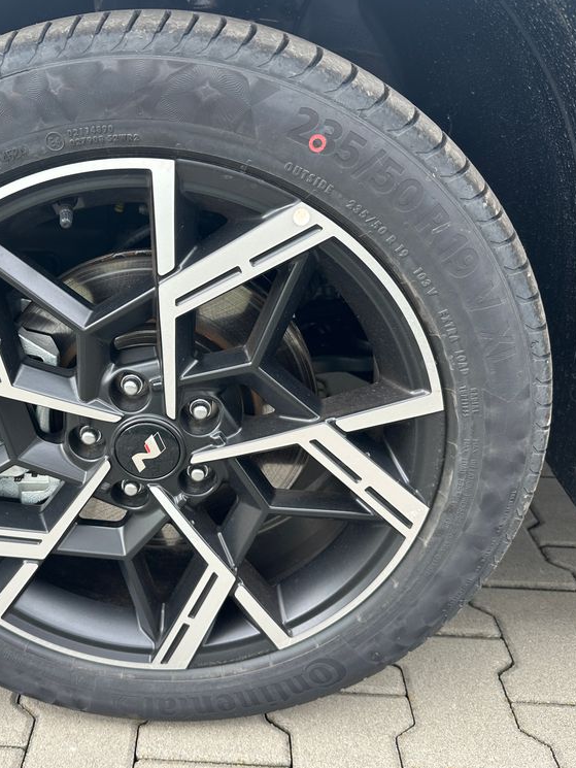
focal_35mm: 33
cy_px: 388
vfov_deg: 55.3
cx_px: 177
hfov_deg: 42.2
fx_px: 732
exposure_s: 1/181
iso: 64
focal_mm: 6.86
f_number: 1.78
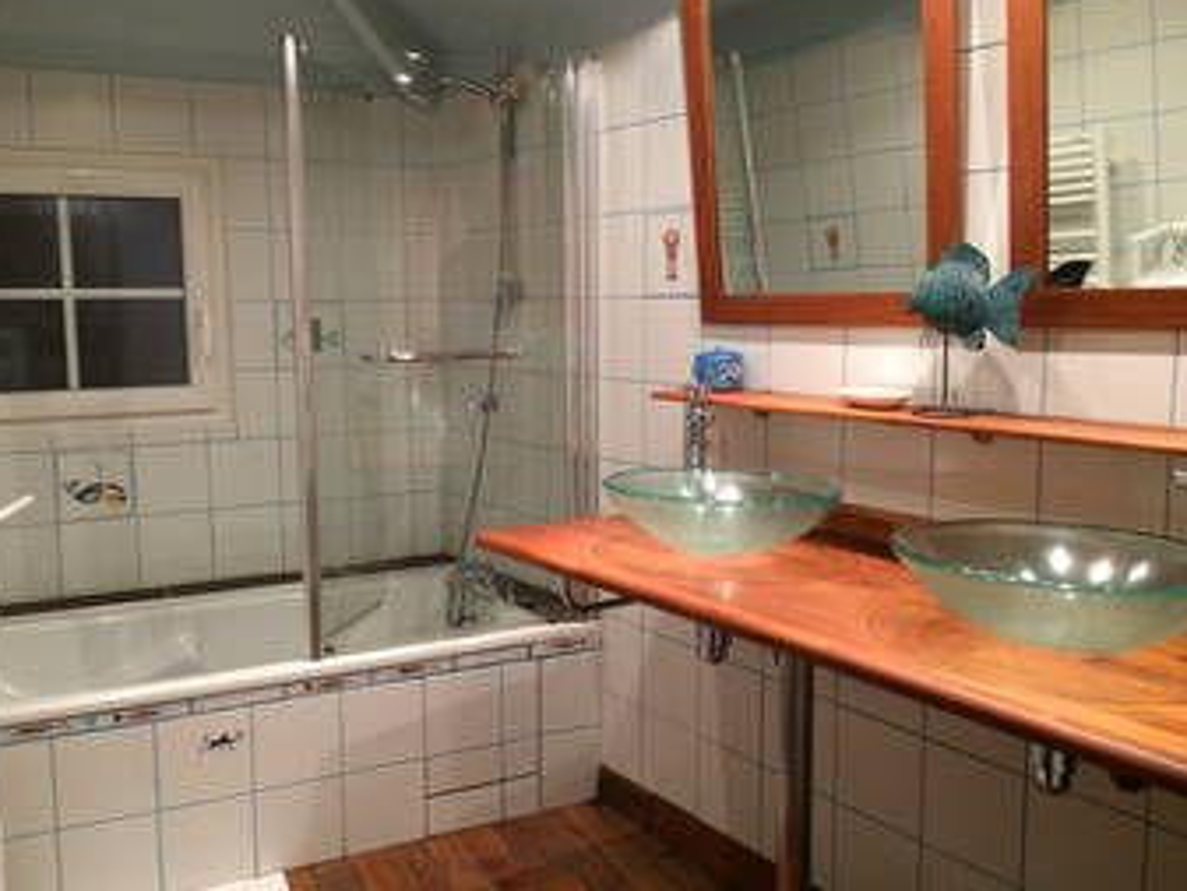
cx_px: 560
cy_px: 437
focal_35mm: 31
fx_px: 1063
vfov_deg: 45.5
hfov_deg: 58.3
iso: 320
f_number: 2.2
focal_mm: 4.15
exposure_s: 1/20
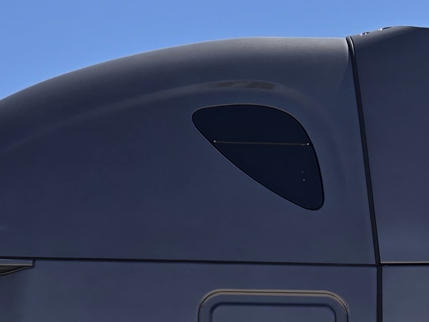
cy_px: 487
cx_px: 269
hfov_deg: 17.7
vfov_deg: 12.6
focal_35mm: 111
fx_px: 1376
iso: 25
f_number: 1.8
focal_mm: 5.4
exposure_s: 1/1695
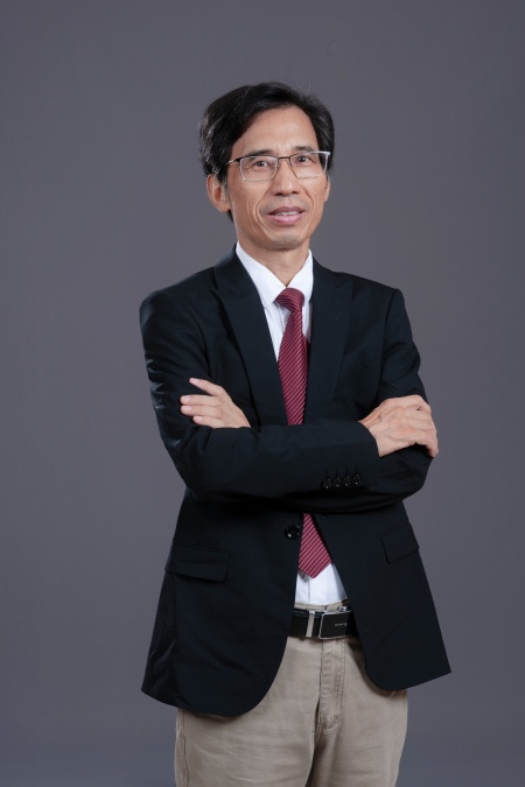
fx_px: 1859
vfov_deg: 23.9
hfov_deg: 16.1
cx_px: 262
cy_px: 394
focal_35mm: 85
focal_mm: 85
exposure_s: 1/125
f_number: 13
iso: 100
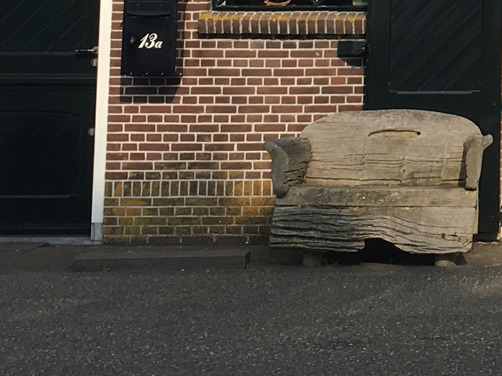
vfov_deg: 10.7
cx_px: 710
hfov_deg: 14.2
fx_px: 1914
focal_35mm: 132
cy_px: -246
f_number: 2.2
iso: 25
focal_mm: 4.15
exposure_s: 1/1131
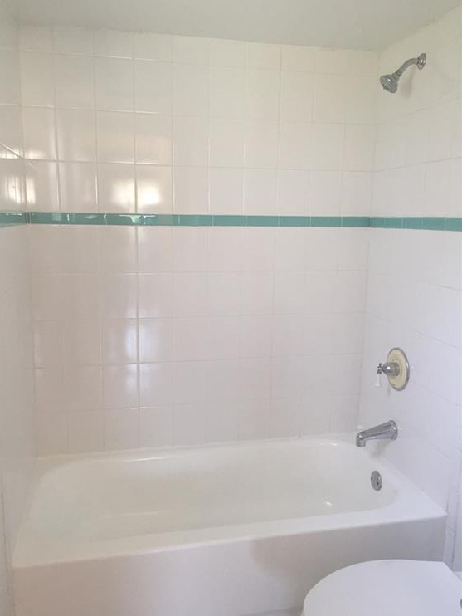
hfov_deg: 46.8
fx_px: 534
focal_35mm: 30
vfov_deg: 59.9
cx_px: 224
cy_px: 310
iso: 50
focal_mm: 4.15
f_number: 2.2
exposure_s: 1/30
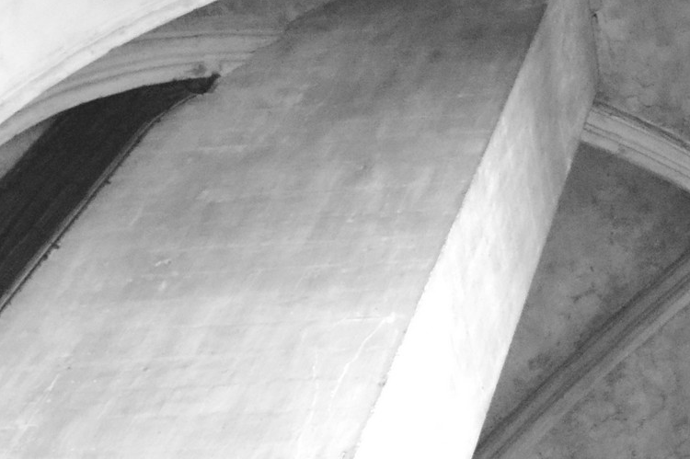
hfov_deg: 18.9
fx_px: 1992
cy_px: 350
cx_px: 765
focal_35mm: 104
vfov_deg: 13.1
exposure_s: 1/40
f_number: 4
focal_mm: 26
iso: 1600
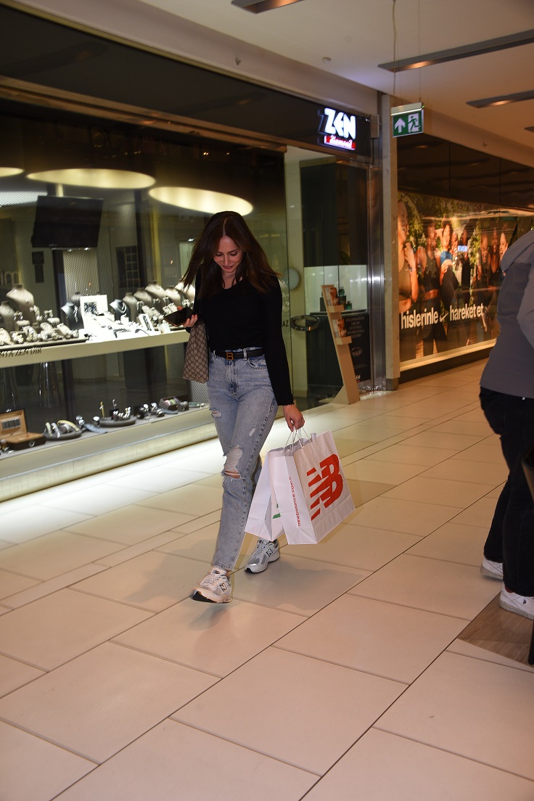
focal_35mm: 35
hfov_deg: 37.9
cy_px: 400
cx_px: 267
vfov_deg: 54.4
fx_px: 779
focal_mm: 35
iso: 400
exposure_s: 1/80
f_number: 5.6
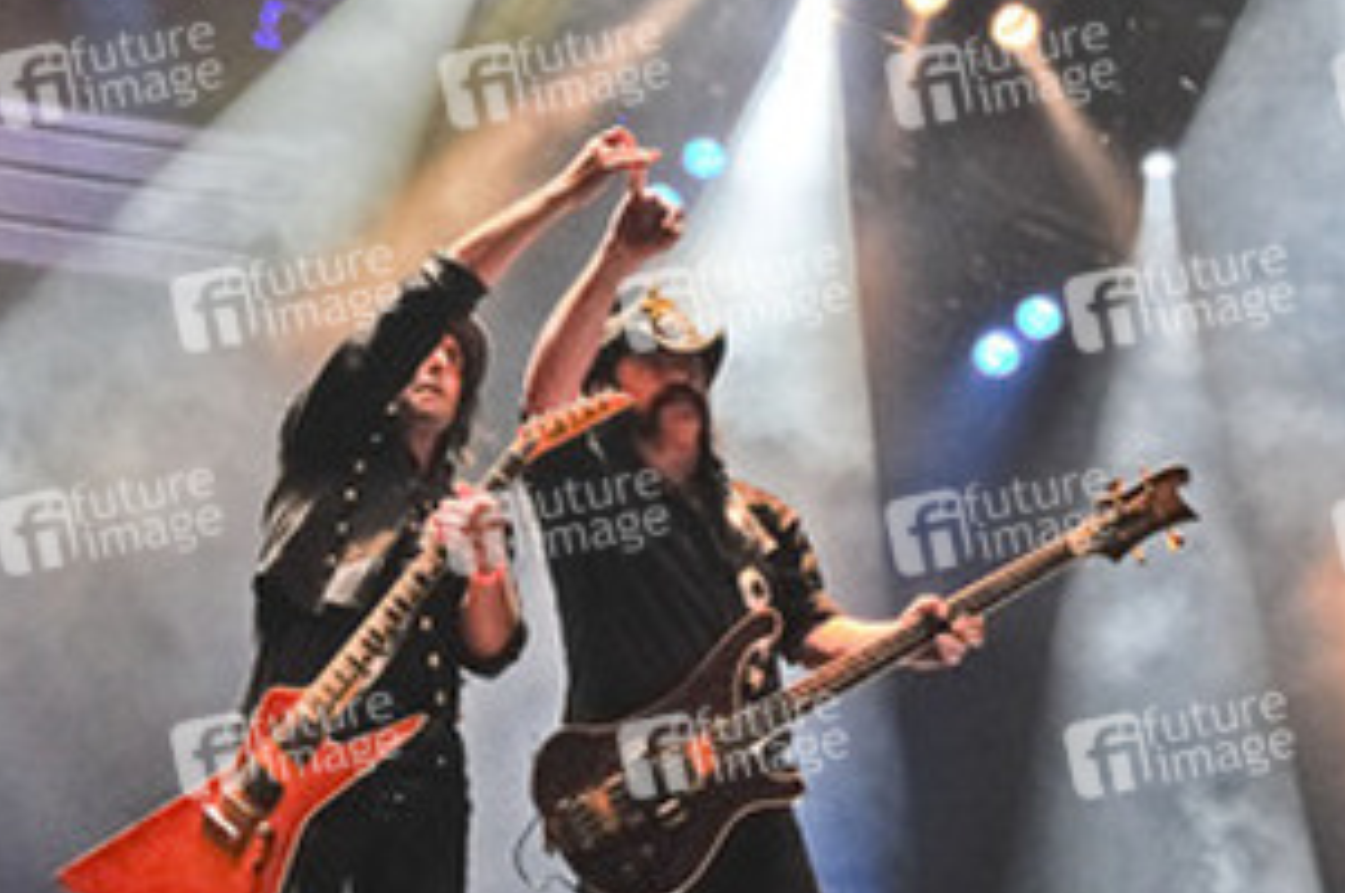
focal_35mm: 117
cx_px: 614
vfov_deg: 11.7
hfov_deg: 17.5
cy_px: 634
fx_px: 4366
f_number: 5
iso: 1600
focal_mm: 52
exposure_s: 1/125
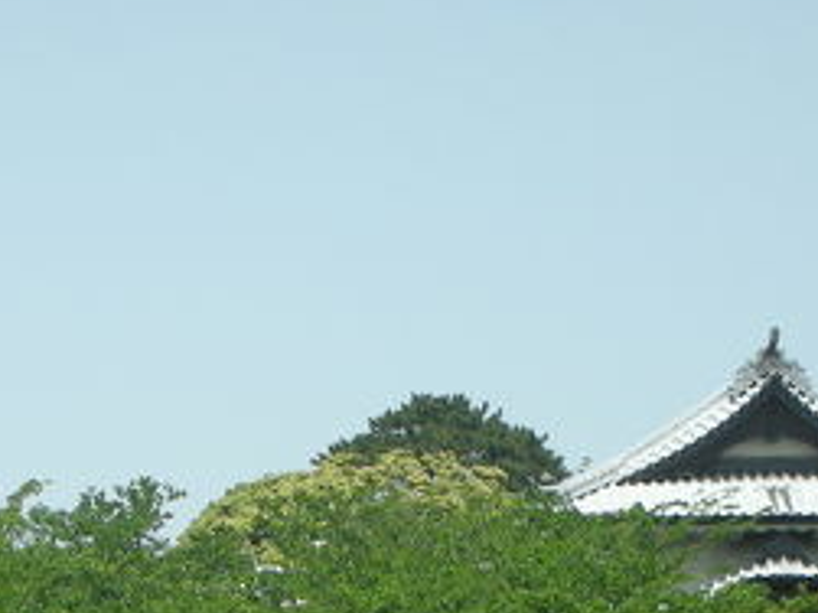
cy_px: 690
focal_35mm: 158
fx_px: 3732
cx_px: 244
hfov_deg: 12.5
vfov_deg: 9.3
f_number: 10.5
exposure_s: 1/125
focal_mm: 10.1
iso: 97
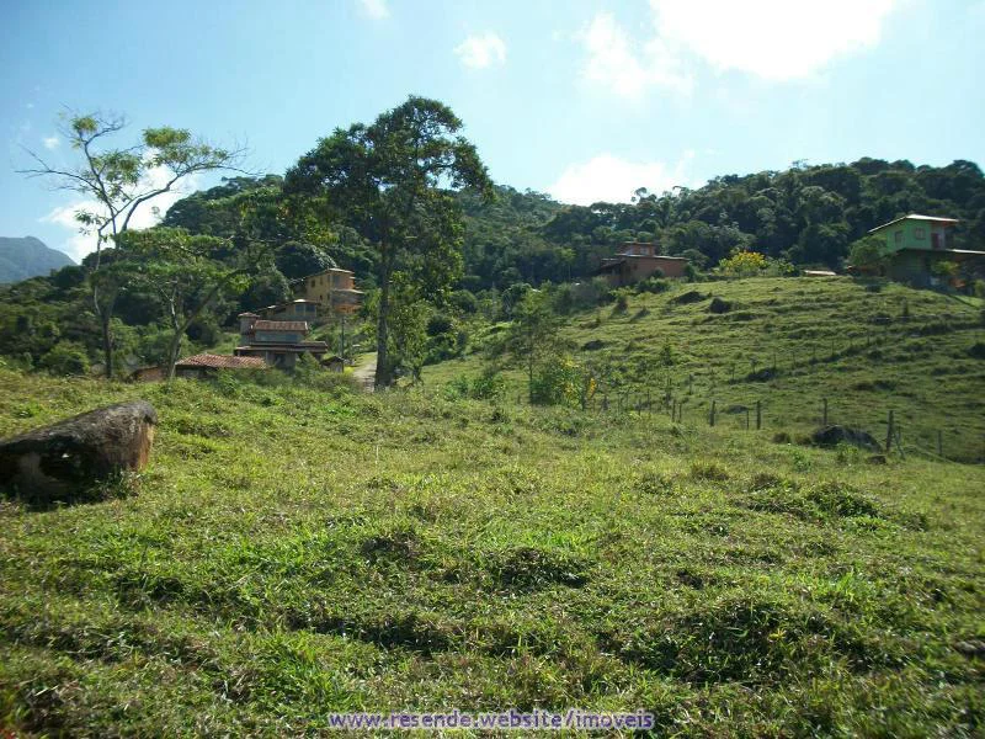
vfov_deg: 44.2
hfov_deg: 56.8
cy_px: 370
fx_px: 911
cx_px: 492
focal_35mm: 32
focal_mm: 5.7
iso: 80
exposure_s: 1/160
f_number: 8.8
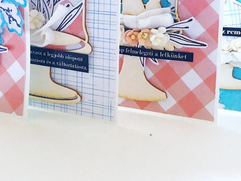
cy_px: 14
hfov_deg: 34.3
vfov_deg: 25.2
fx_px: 390
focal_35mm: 56
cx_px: 132
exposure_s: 1/33
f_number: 2.2
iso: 25
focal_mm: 4.15
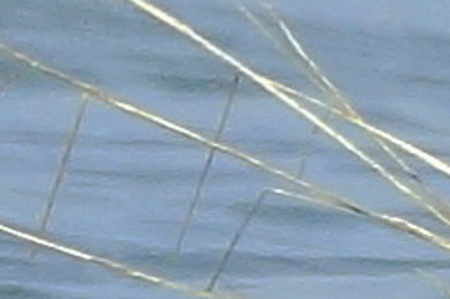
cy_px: 208
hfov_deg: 1.0
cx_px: 670
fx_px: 27002
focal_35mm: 2163
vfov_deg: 0.6
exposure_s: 1/1000
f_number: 8
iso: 800
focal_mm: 600
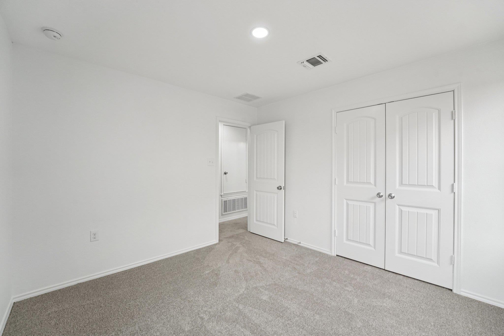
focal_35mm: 14
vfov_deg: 81.2
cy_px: 168
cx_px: 252
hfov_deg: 104.3
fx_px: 196
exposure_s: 1/100
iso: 800
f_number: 8
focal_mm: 14
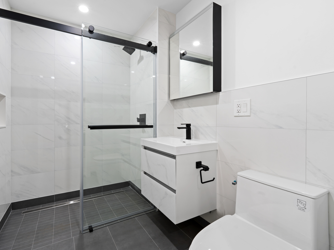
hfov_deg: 94.1
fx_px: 154
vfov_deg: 78.1
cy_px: 127
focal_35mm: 16
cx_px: 148
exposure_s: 1/1.25
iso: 200
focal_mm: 14
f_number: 10
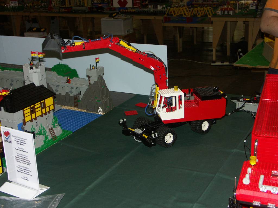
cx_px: 139
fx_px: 385
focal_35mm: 48
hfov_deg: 39.7
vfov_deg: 30.3
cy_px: 104
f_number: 2.8
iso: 200
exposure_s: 1/50
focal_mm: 12.36
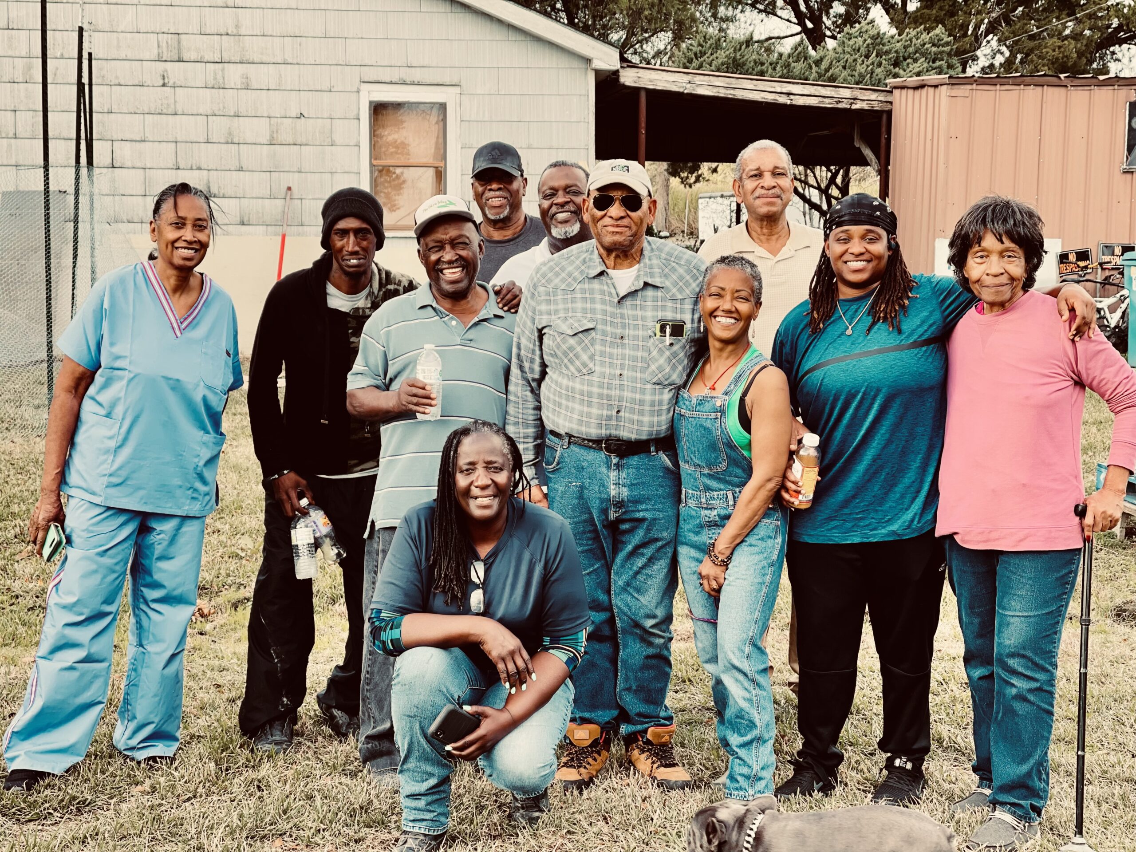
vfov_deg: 22.9
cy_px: 426
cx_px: 568
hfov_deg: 30.3
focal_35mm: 64
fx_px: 2100
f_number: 2.2
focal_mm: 7.5
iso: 20
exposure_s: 1/126
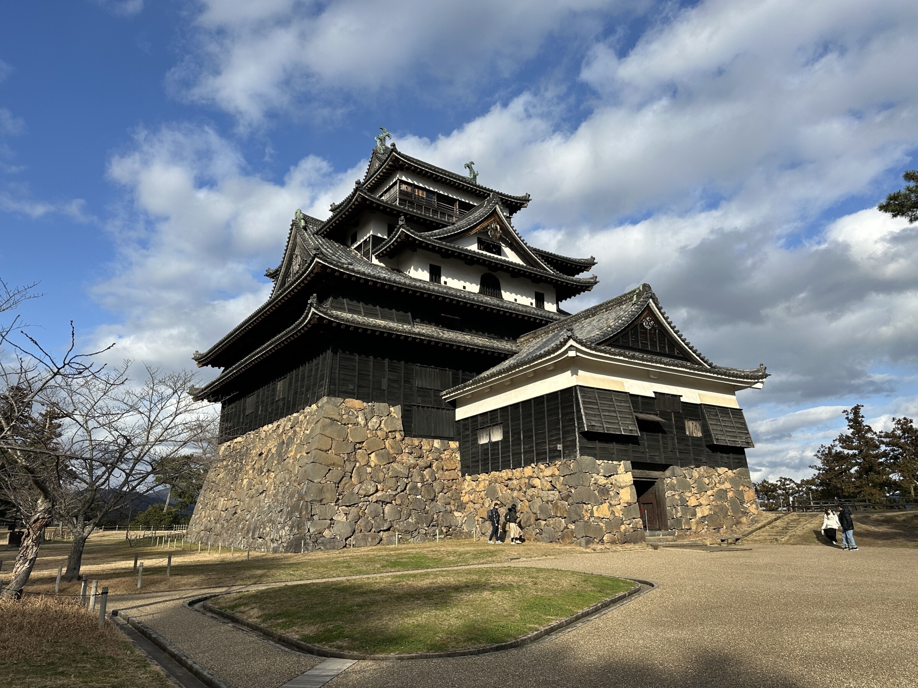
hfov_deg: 71.6
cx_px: 459
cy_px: 344
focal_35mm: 24
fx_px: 636
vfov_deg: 56.8
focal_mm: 6.86
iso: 80
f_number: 1.78
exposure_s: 1/4184
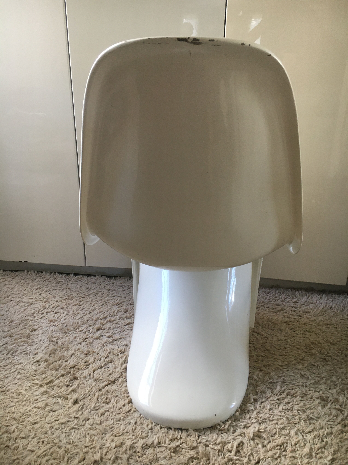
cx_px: 174
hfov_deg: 48.2
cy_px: 232
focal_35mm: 29
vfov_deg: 61.7
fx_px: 389
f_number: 2.2
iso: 64
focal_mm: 4.15
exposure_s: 1/33
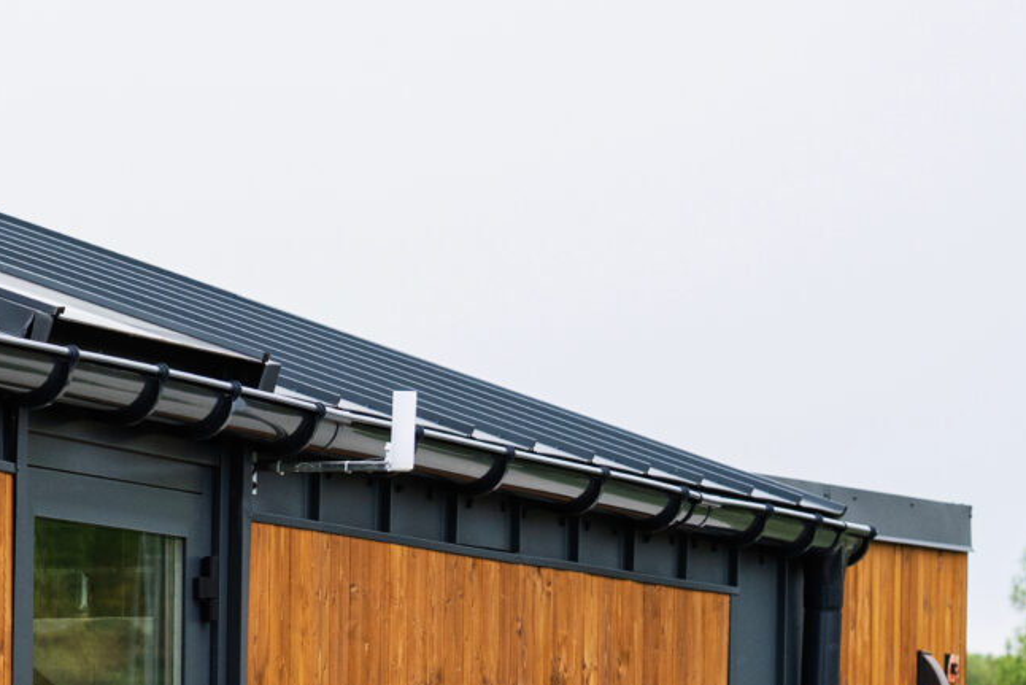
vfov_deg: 6.8
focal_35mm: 198
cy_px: 1099
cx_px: -908
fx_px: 5644
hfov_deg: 9.8
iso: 250
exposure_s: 1/800
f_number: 4
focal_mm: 50
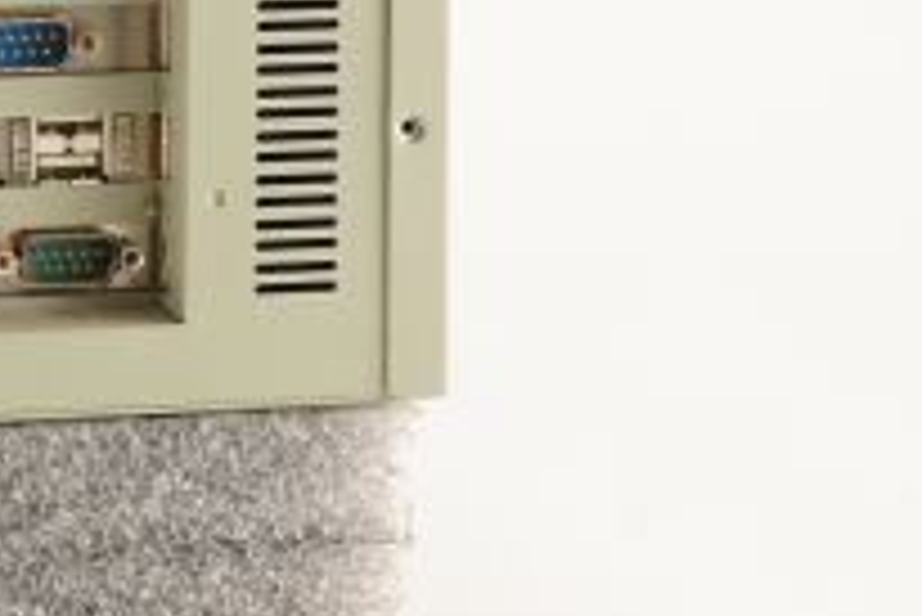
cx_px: -162
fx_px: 3742
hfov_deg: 13.7
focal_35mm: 146
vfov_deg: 9.2
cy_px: -254
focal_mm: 50
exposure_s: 1/125
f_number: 11
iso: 1600
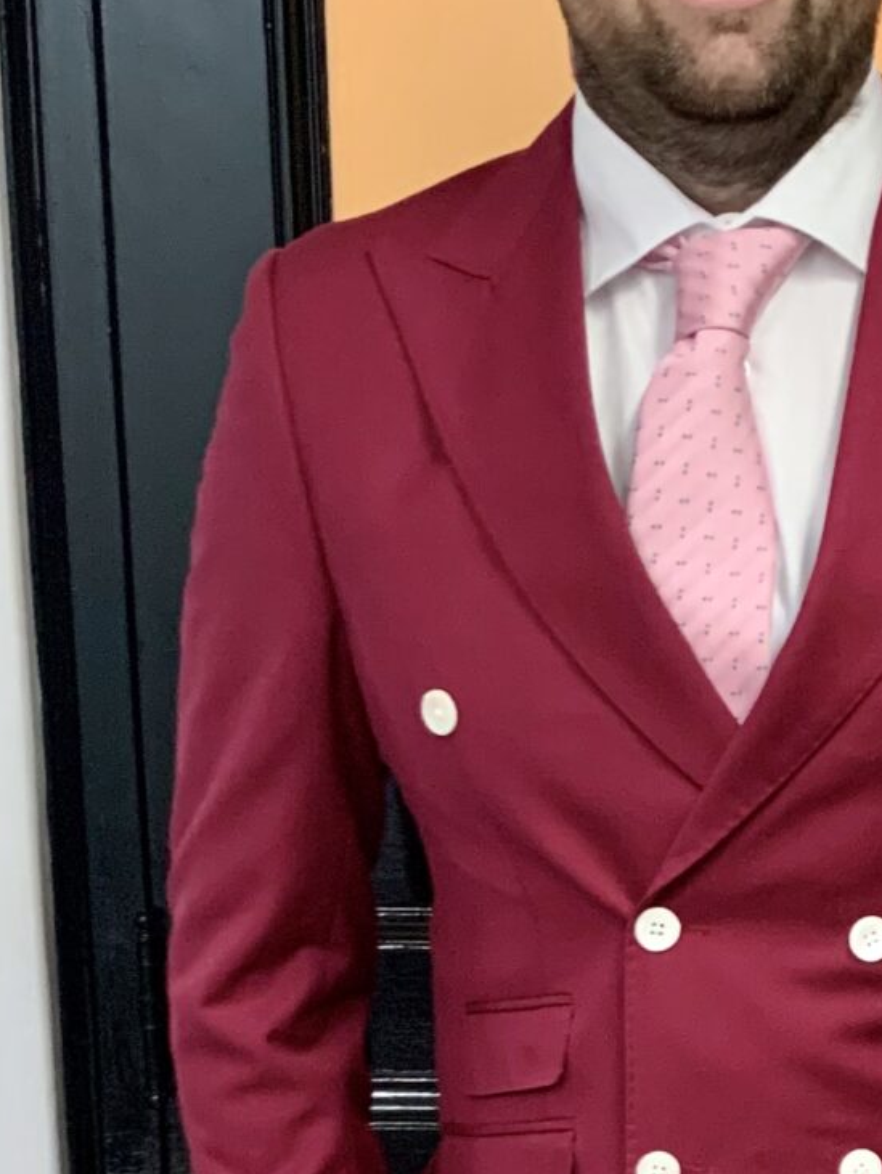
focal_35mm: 91
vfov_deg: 20.6
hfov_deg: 16.1
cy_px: 1251
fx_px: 3089
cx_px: 757
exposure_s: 1/50
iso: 320
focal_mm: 4.25
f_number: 1.8
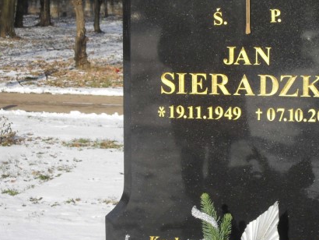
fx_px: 950
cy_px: 111
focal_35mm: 103
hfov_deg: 18.9
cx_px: 244
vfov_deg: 14.4
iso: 100
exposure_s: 1/500
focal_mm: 11.7
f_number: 4.6
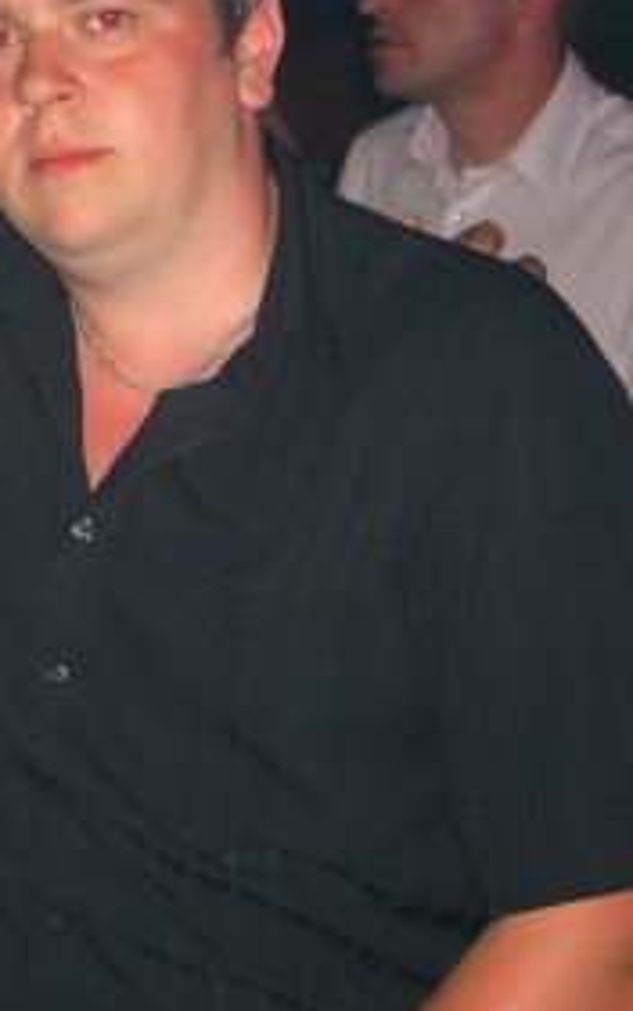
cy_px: 277
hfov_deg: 14.1
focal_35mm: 86
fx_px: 2370
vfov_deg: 23.9
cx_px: -360
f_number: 2.8
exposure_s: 1/60
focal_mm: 7.9
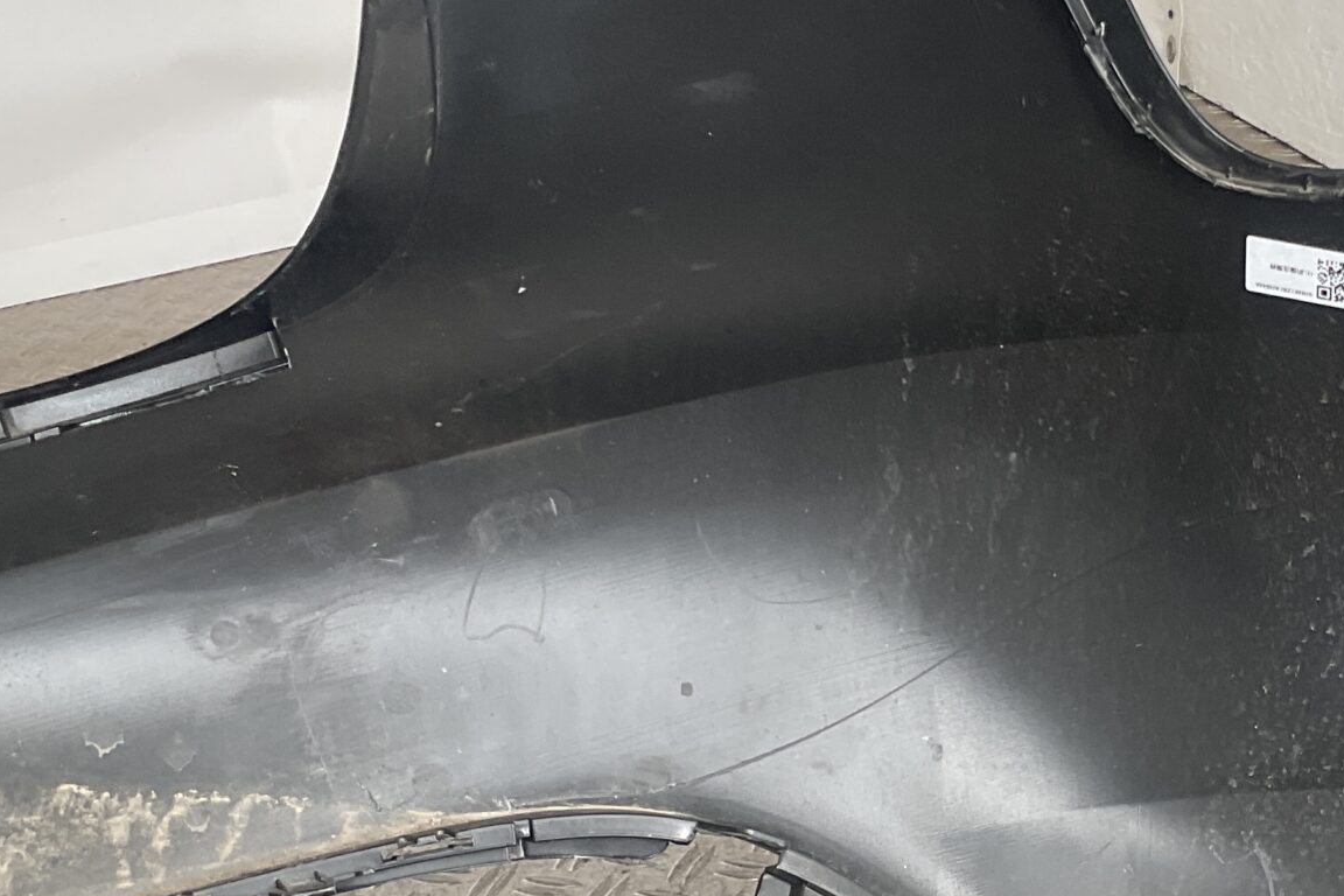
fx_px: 2501
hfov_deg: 29.3
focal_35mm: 67
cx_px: 1097
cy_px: 495
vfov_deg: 20.3
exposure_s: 1/120
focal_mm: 3
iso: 25
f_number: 1.8
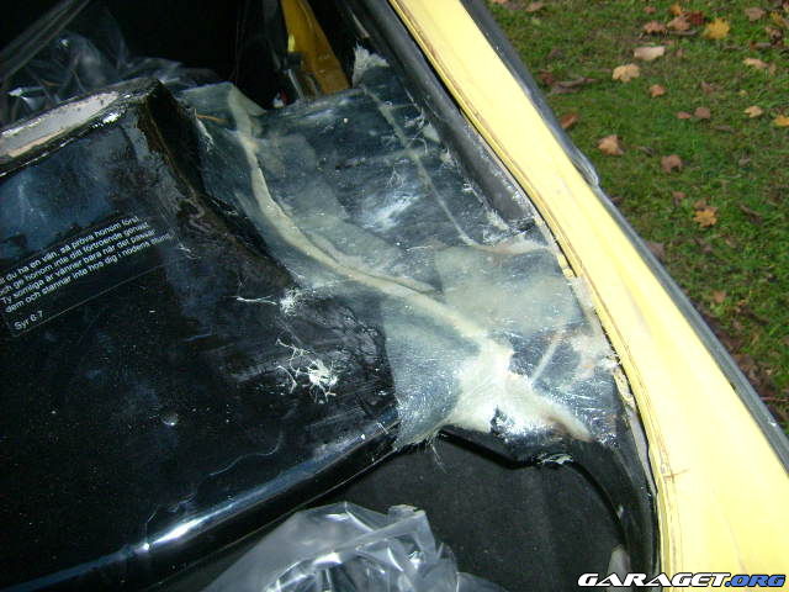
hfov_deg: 52.6
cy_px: 296
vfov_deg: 40.7
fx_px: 798
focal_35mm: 35
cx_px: 394
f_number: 2.8
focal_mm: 5.95
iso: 100
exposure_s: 1/60
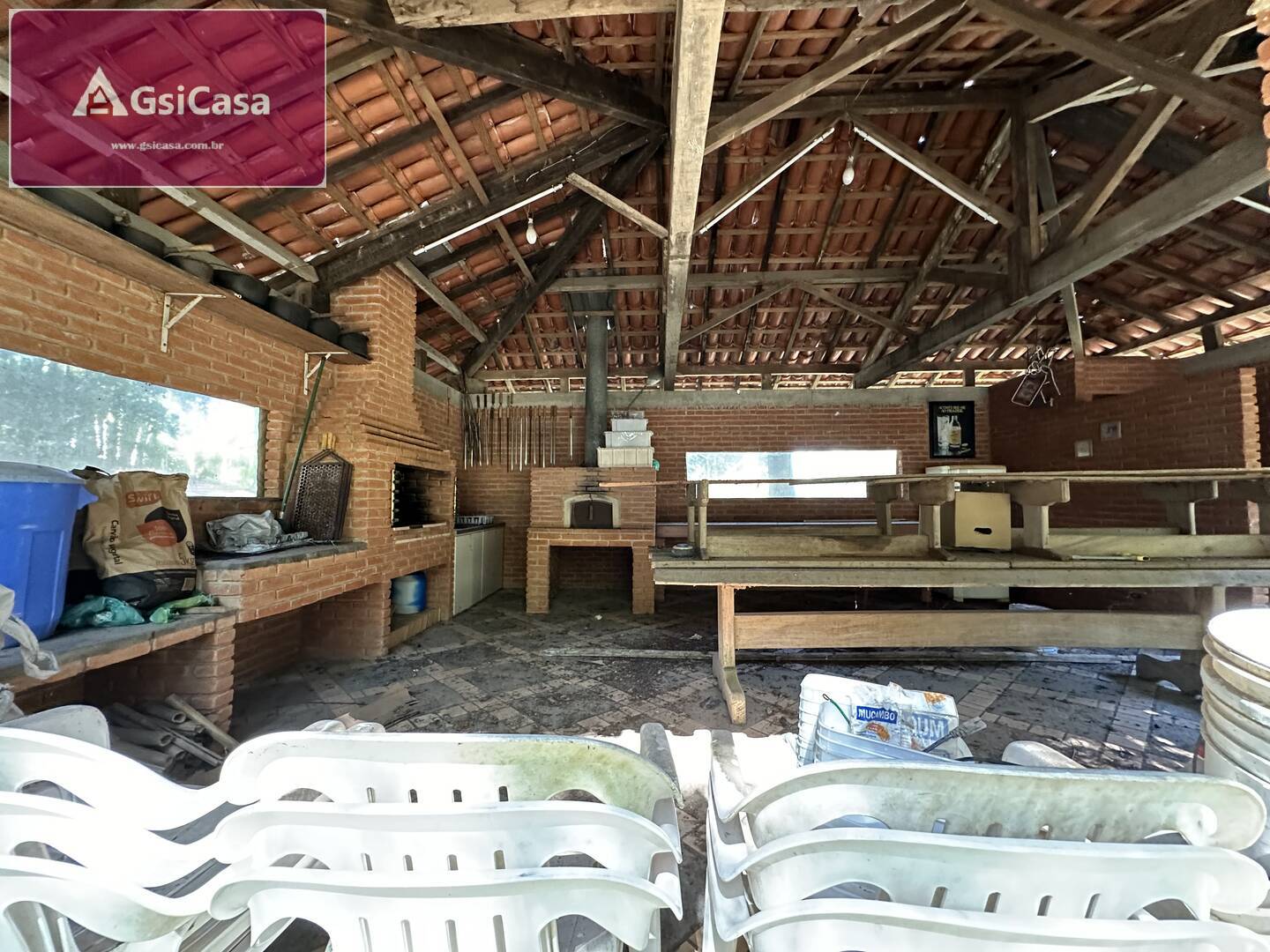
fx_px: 514
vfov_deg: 85.7
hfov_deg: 102.1
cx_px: 635
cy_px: 476
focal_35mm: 14
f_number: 2.2
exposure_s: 1/60
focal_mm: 2.22
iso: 640
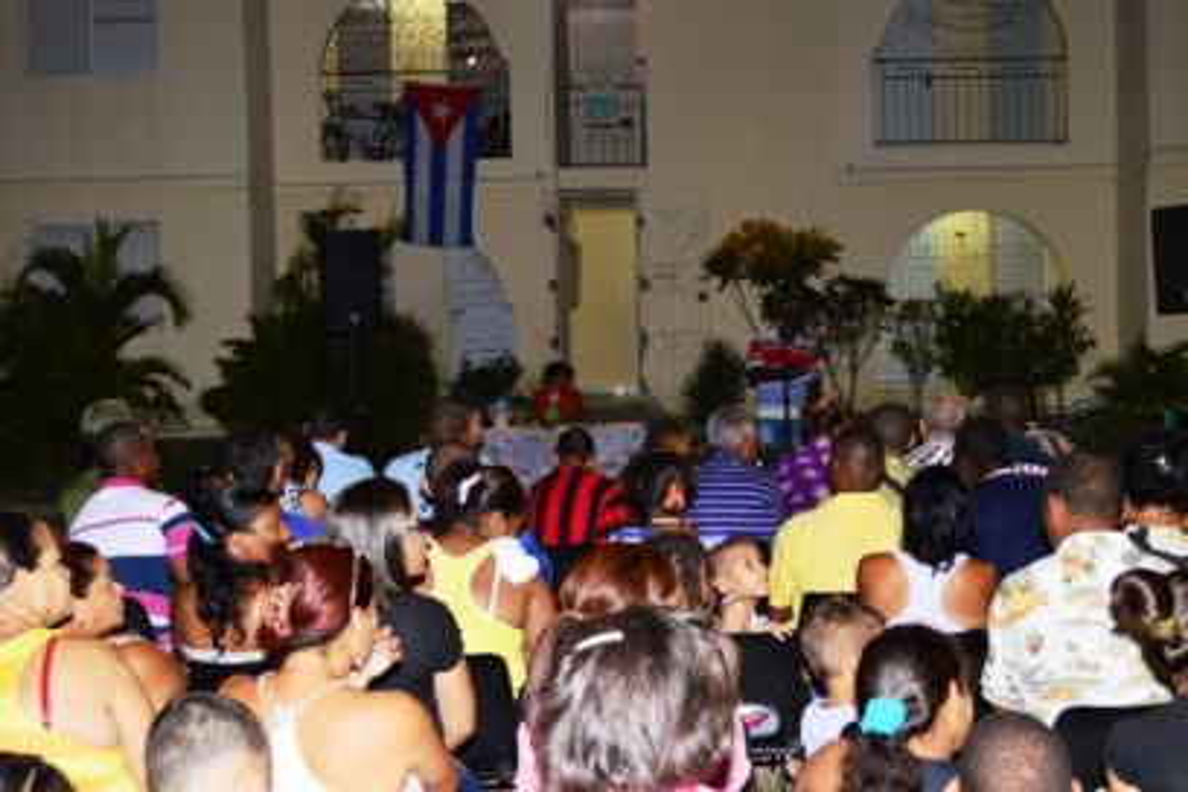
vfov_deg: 26.5
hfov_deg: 38.9
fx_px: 1683
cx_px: 594
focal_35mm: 51
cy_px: 396
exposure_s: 1/60
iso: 400
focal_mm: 34
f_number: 5.6
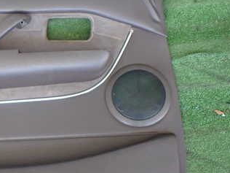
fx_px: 379
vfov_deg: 25.6
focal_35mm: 57
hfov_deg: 31.8
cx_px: 15
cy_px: 99
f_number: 2.3
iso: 800
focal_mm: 5.4
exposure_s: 1/100
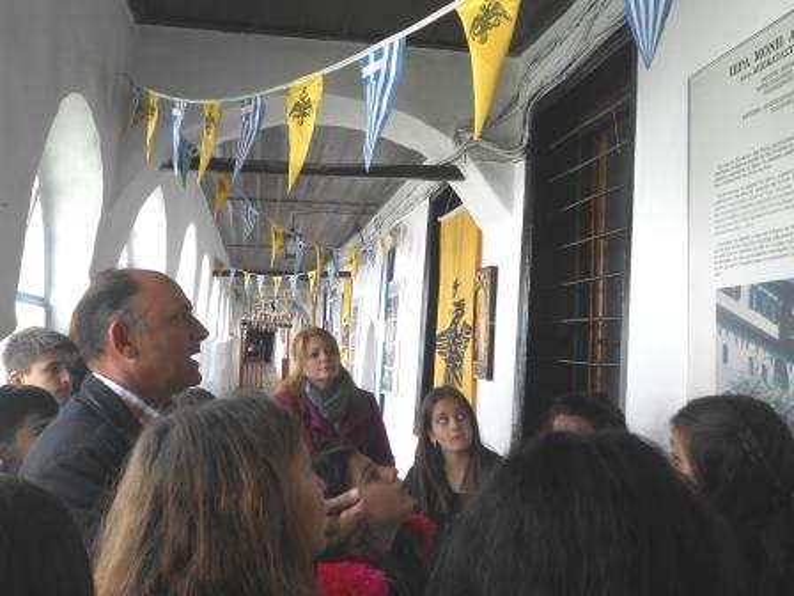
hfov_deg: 49.0
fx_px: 872
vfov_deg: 37.7
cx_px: 397
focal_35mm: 38
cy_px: 298
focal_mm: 6.8
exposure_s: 1/60
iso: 80
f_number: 4.2
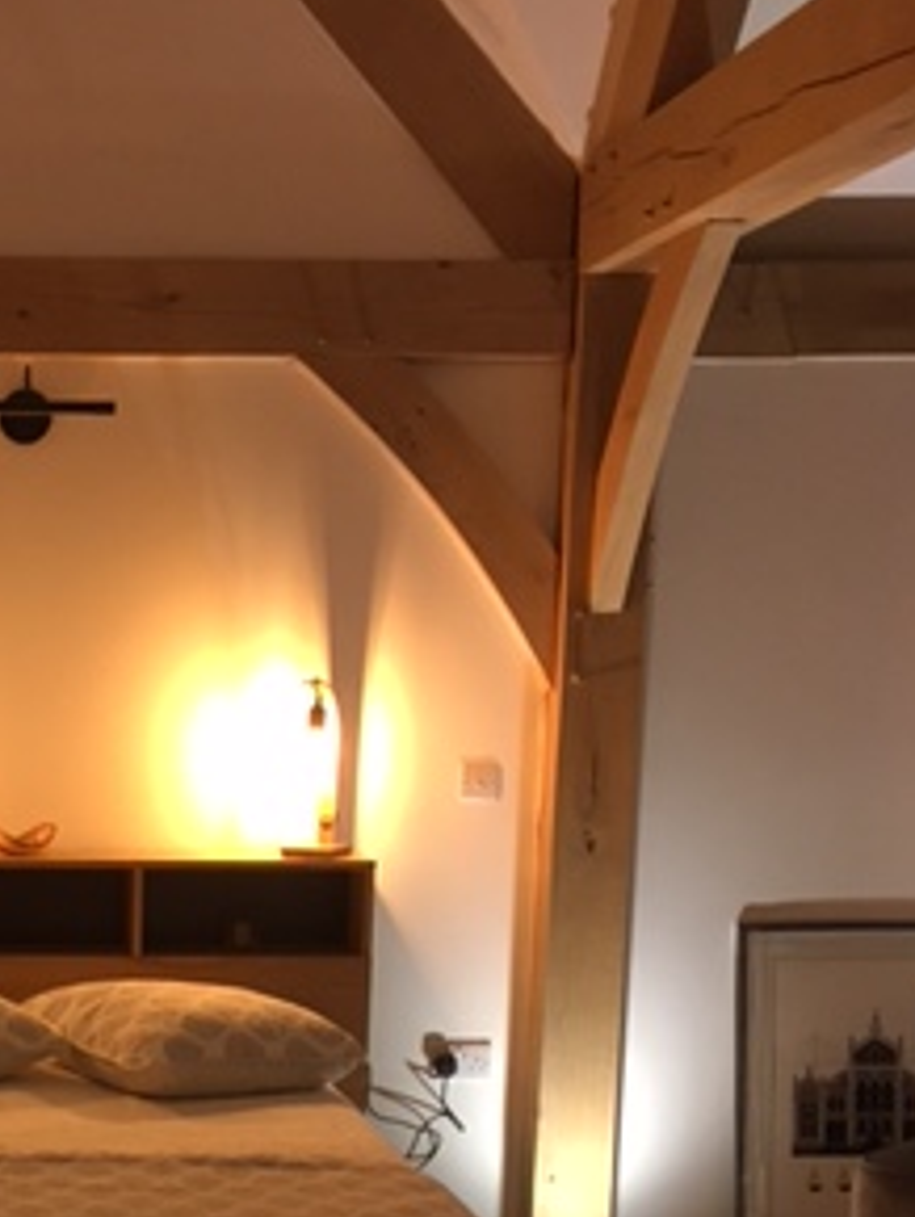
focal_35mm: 64
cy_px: 1041
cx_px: -71
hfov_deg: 21.8
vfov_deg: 29.3
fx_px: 2252
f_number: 2.2
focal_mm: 4.15
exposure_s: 1/33
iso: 160
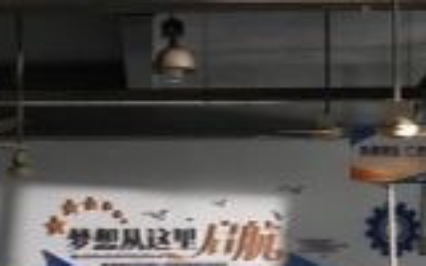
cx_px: -8
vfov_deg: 8.4
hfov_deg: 13.5
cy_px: 363
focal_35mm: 153
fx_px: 1776
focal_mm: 27
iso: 1250
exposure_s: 1/400
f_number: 2.8
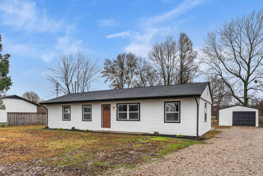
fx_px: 175
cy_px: 107
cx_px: 129
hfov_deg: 73.7
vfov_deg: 52.7
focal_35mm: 24
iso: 400
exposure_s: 1/500
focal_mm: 19
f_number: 5.6
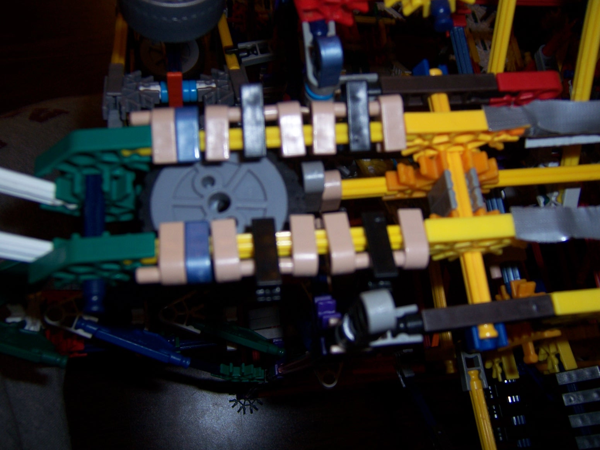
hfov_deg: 55.4
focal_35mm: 33
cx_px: 300
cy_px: 225
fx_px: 572
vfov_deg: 42.9
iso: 80
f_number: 2.8
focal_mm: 5.5
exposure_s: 1/60
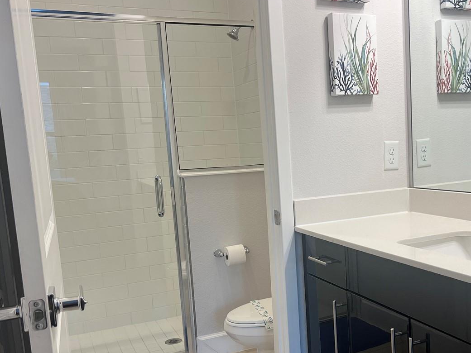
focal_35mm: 40
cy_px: 207
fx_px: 544
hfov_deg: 46.1
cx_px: 311
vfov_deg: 35.9
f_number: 1.5
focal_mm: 5.7
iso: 64
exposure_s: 1/120
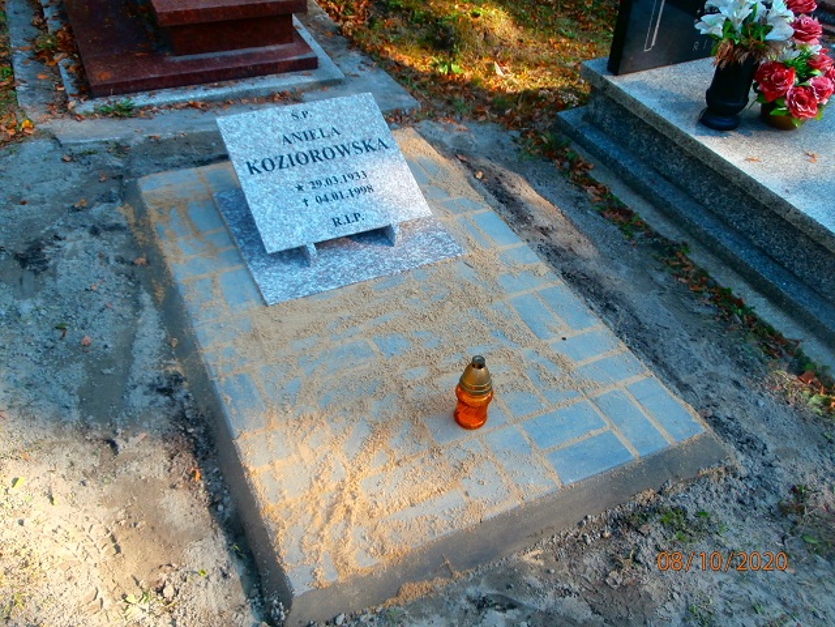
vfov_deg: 46.8
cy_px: 314
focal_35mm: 30
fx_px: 724
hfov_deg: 60.0
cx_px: 418
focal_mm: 5.36
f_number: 3.5
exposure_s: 1/125
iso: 100
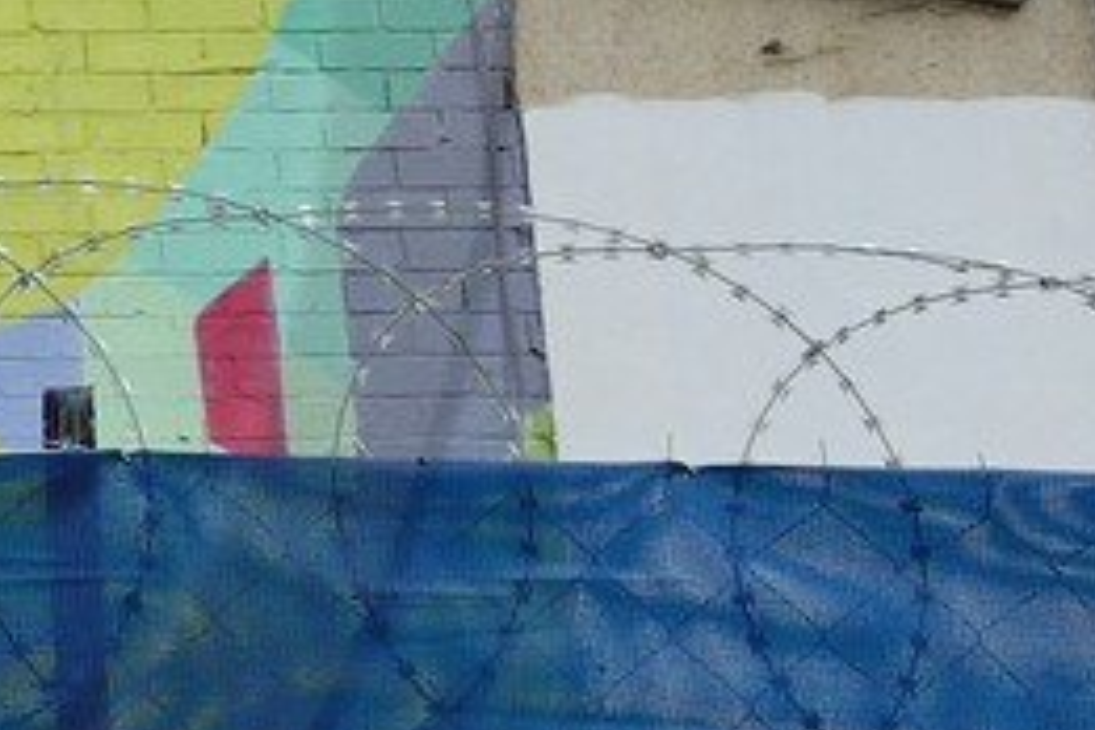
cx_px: -1238
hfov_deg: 12.1
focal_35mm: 147
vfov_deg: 9.3
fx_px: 4471
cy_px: -59
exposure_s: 1/250
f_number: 10
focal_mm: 24
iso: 400
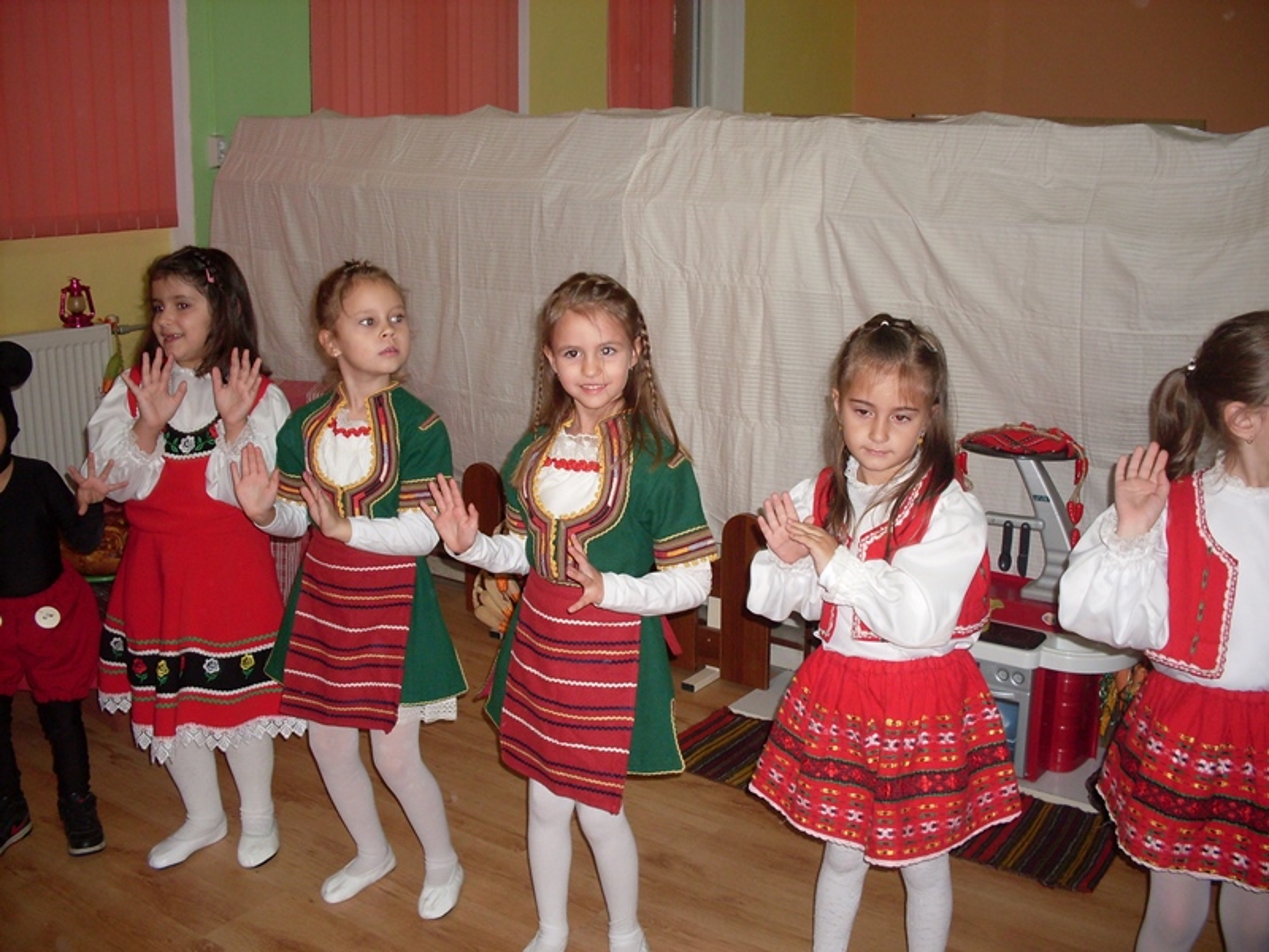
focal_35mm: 38
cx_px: 634
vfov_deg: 37.7
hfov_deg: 49.0
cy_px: 476
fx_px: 1393
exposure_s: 1/45
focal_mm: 6.3
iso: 100
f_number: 2.8
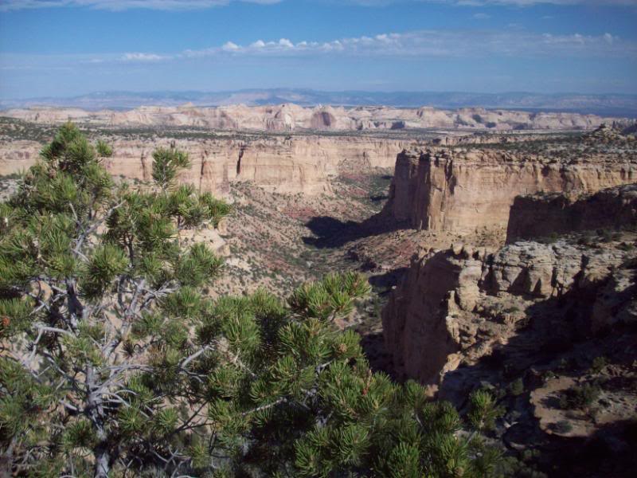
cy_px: 239
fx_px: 681
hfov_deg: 50.1
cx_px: 318
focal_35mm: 37
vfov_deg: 38.7
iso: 80
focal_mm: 6.2
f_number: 5.6
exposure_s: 1/617
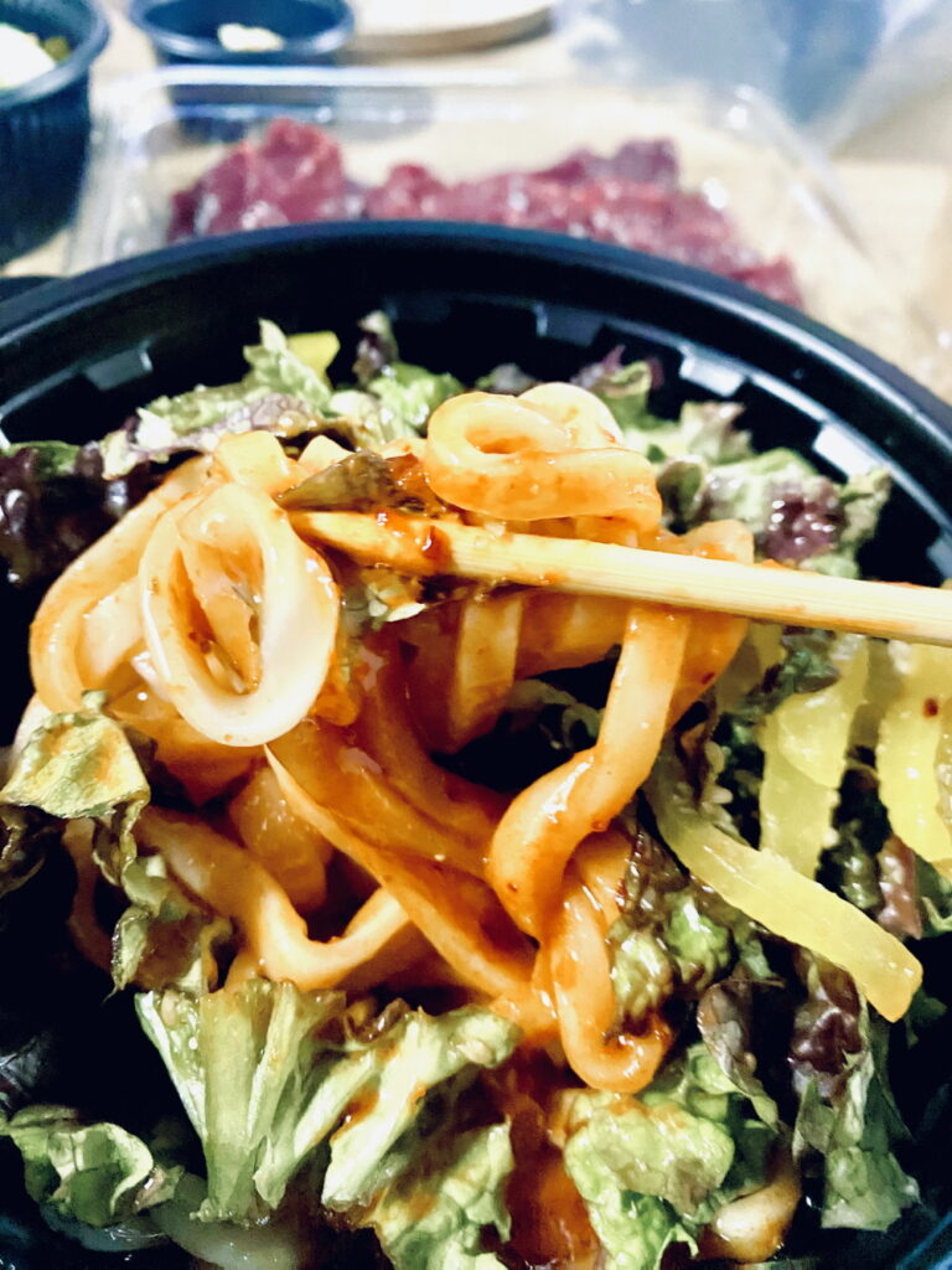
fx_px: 917
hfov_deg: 54.9
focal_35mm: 25
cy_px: 635
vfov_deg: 69.4
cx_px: 476
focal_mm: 4.25
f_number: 1.8
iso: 1000
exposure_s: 1/30
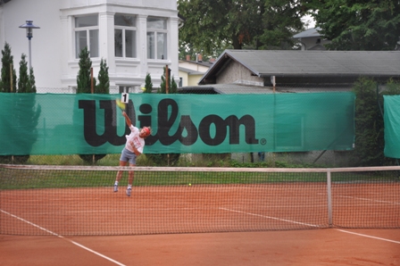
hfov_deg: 18.2
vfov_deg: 12.2
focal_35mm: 112
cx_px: 200
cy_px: 133
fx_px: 1249
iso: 200
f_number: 6.3
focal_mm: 75
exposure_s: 1/160
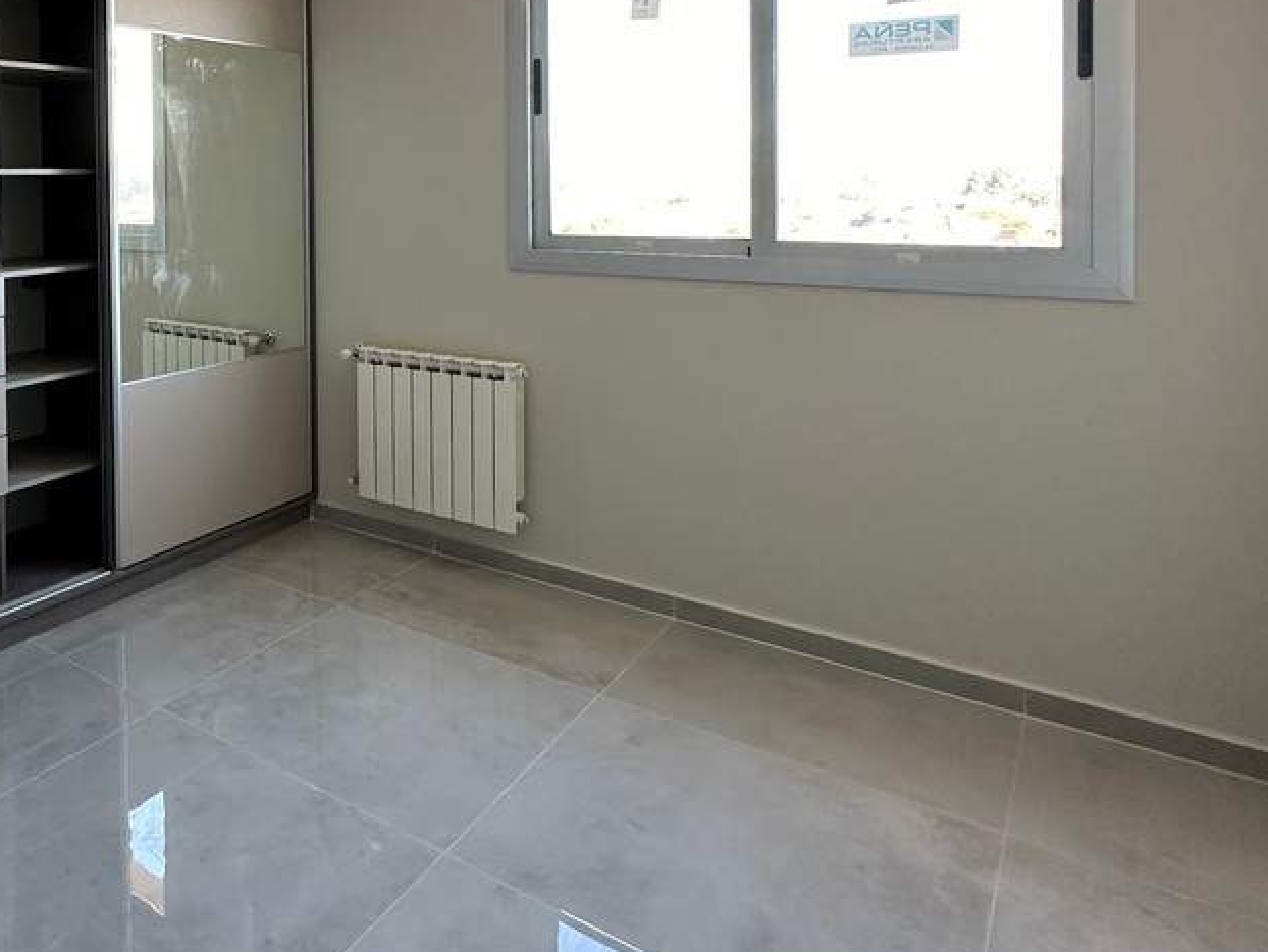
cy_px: 202
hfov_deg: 58.1
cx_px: 183
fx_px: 989
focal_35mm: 27
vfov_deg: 48.7
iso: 200
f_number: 2.2
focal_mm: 2.22
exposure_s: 1/100
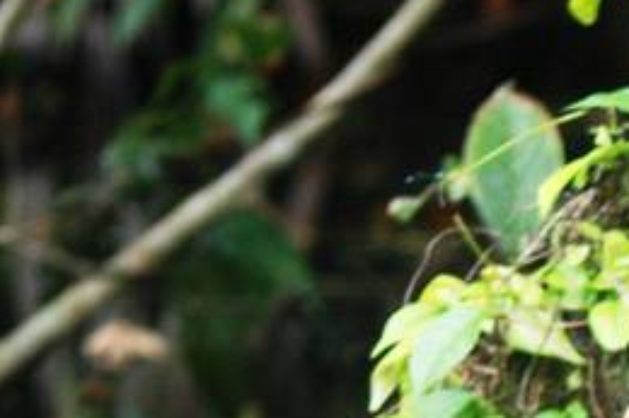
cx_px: 1701
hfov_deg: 2.6
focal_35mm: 796
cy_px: 1265
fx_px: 13899
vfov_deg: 1.7
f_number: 4
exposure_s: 1/160
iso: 400
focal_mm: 86
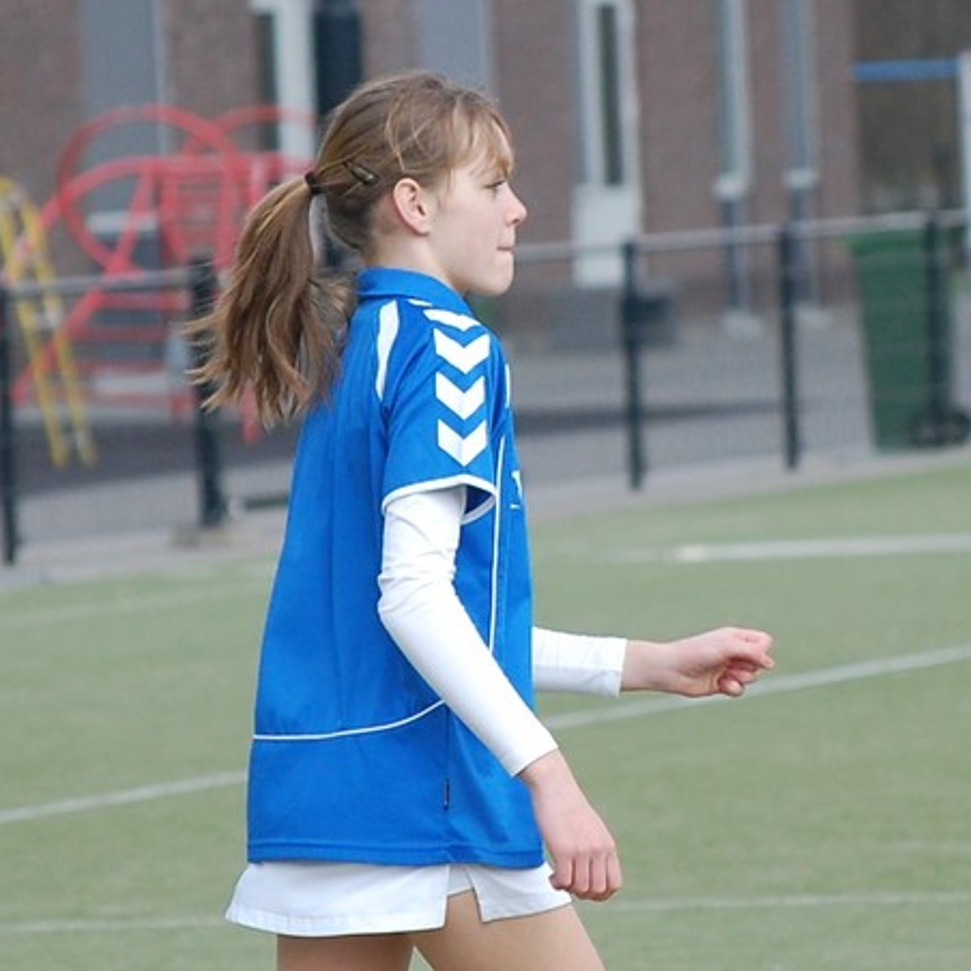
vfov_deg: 5.1
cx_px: -28
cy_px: 707
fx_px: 10981
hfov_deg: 5.1
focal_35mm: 346
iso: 400
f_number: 4.8
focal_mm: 120
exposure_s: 1/1000
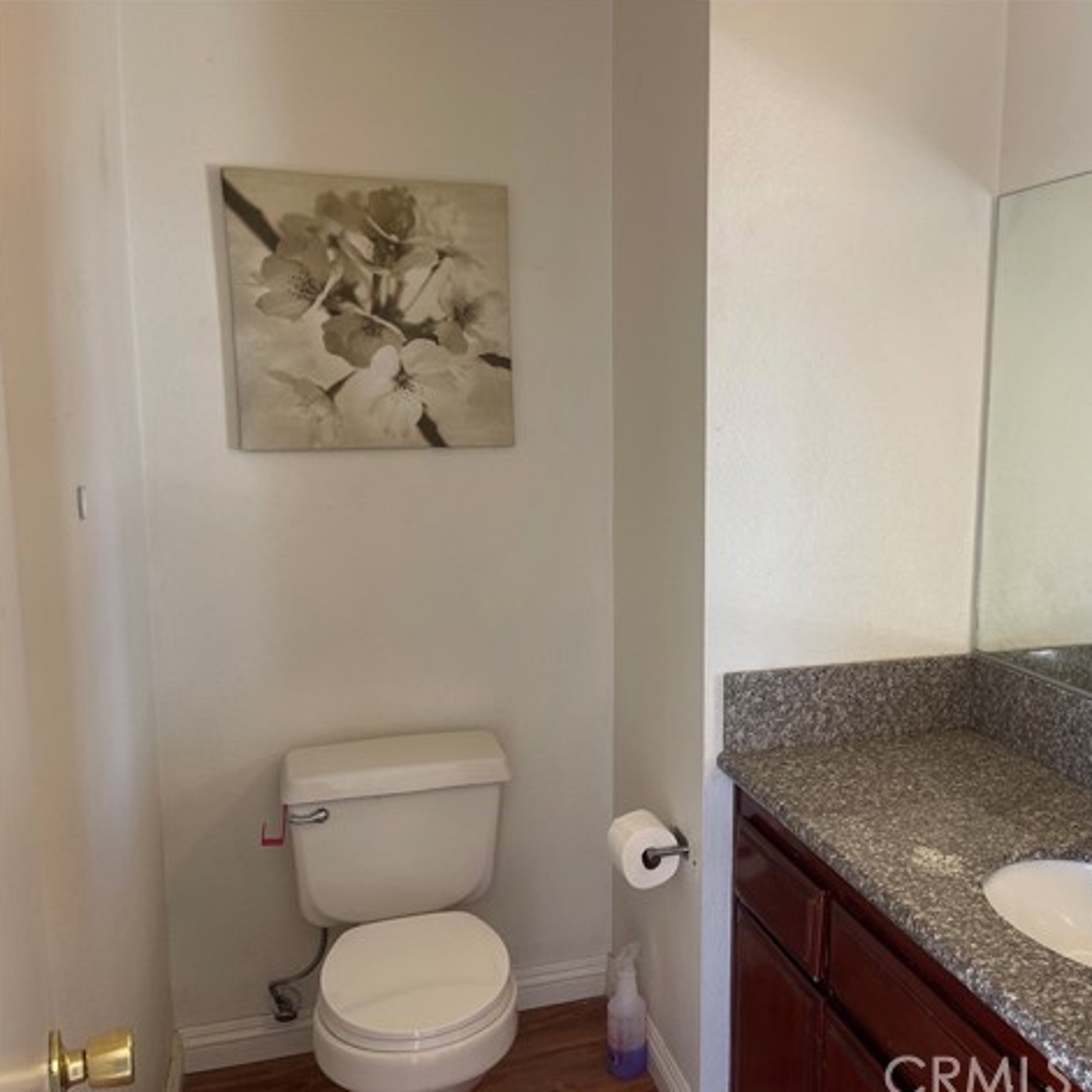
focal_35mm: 30
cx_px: 735
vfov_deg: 54.0
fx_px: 1071
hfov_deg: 52.9
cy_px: 554
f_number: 1.6
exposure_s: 1/60
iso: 64
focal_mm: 5.1
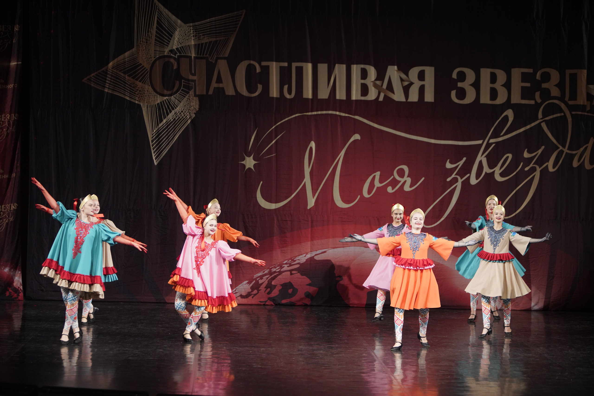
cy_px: 198
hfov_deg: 17.8
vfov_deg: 11.9
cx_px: 297
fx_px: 1897
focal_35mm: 115
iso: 2500
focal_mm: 115
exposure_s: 1/500
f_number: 2.8
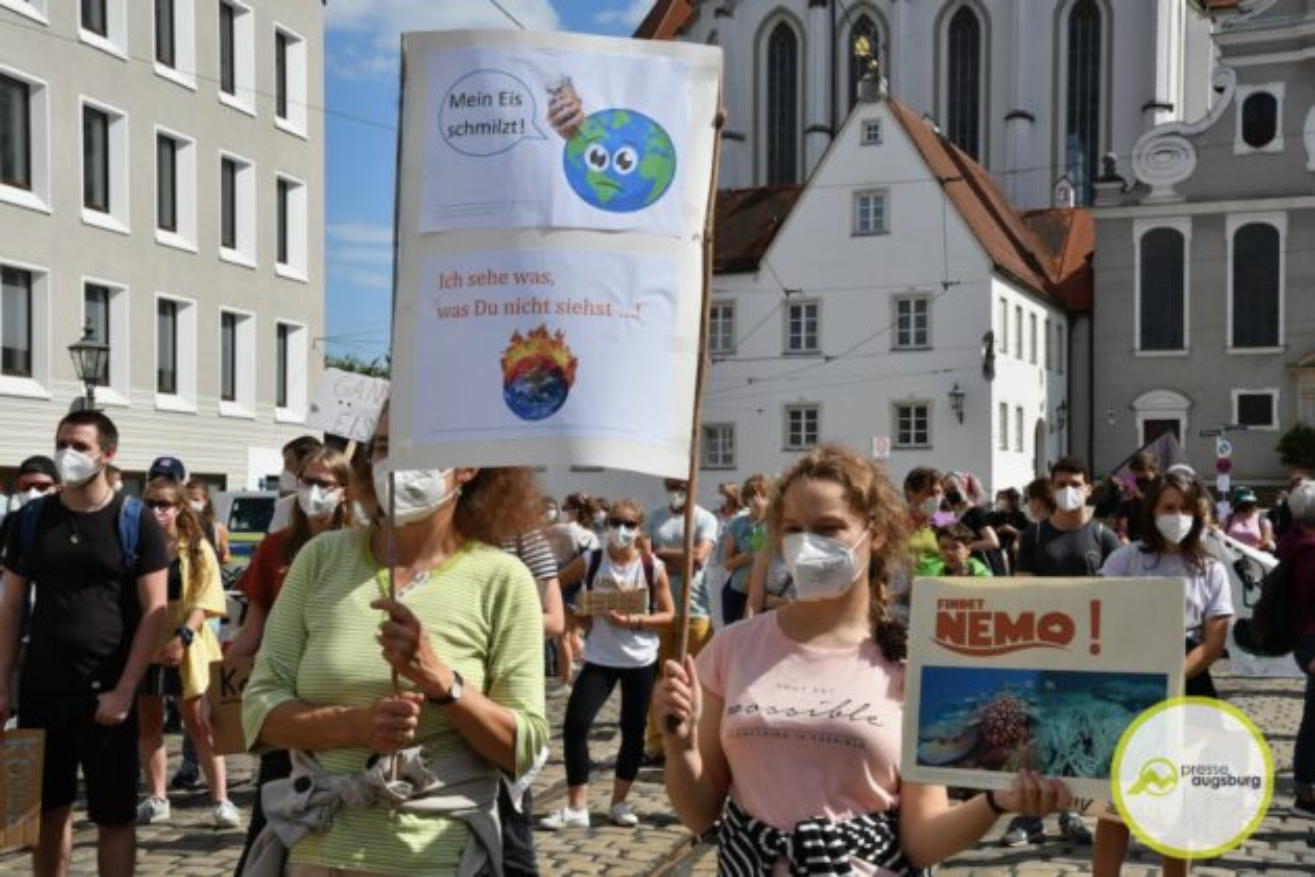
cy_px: 438
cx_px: 658
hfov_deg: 35.1
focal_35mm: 57
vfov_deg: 23.8
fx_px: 2082
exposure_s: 1/400
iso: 220
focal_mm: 38
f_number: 14
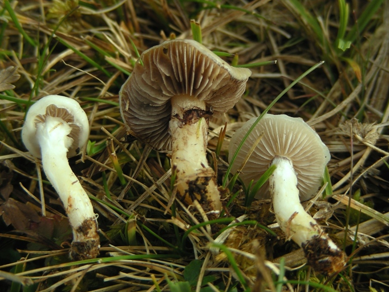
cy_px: 131
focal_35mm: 102
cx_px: 212
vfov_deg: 14.5
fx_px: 1147
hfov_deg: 19.3
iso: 50
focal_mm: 14.6
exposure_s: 1/153
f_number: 3.5
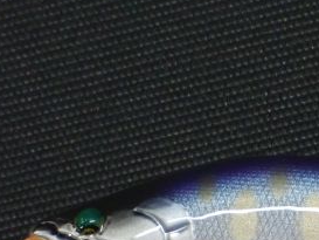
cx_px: 300
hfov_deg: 12.5
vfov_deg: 9.5
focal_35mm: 156
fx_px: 1438
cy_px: 228
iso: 800
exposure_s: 1/160
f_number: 3.9
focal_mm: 12.73
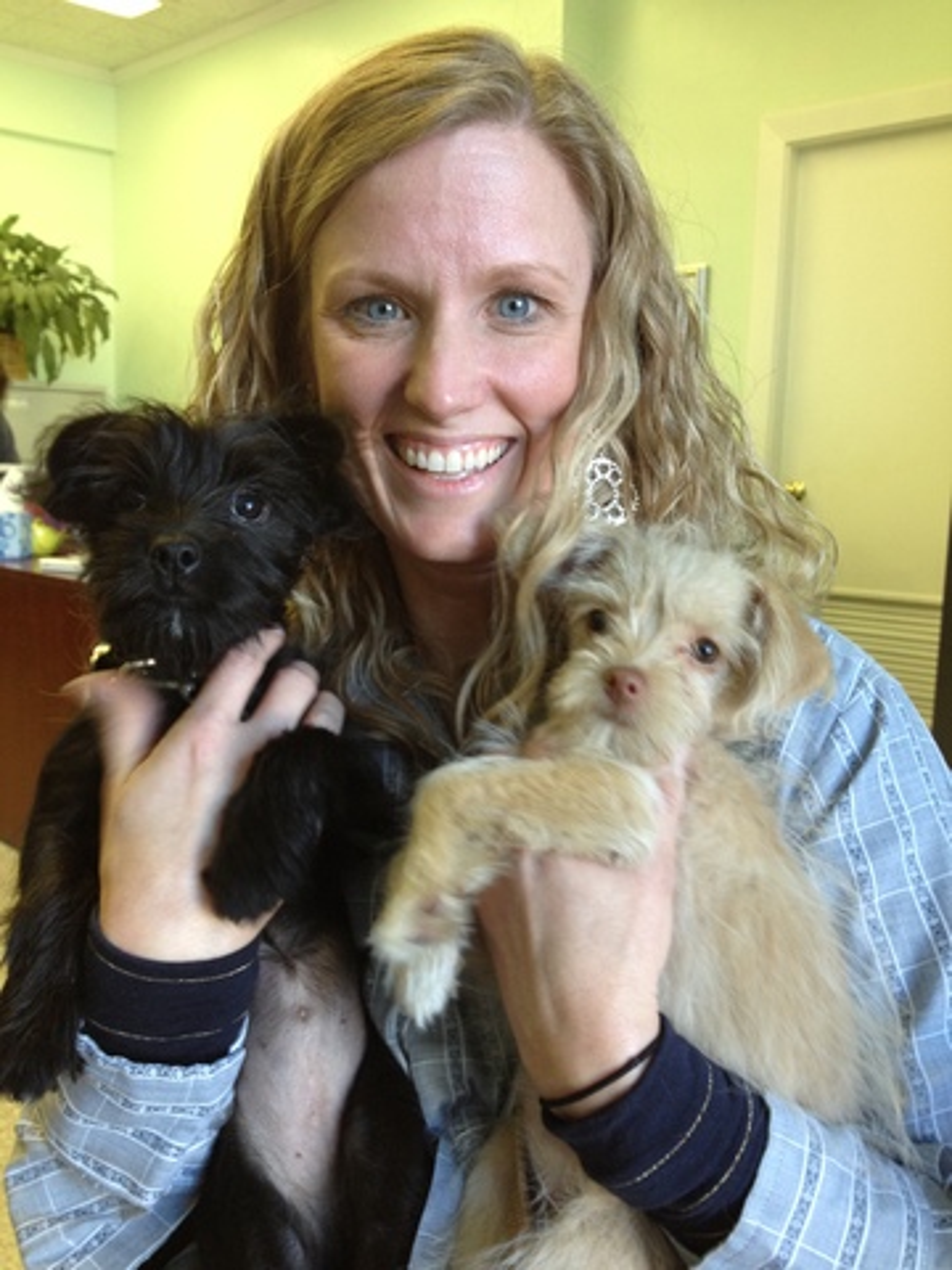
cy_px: 635
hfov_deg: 40.7
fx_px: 1283
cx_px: 476
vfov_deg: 52.6
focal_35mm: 35
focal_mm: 4.28
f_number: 2.4
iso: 100
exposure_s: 1/20
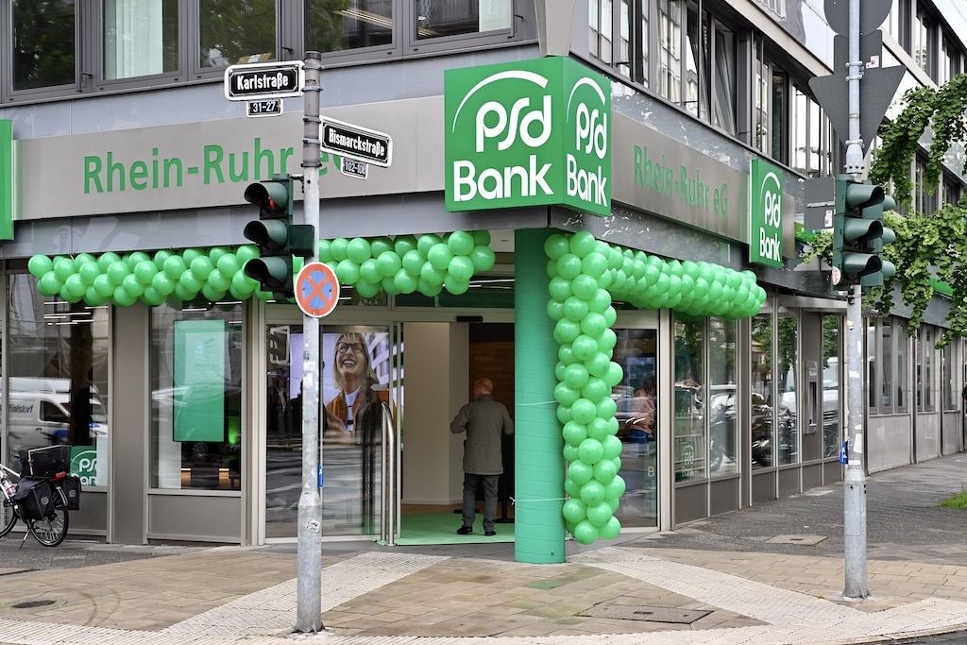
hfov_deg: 35.6
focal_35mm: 56
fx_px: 1504
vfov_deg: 24.2
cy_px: 322
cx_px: 484
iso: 100
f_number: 4
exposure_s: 1/125
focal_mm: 56
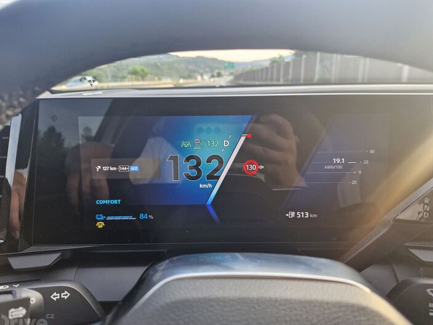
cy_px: 168
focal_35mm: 24
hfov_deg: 71.6
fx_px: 300
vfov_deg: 56.8
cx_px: 212
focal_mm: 5.54
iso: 64
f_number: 1.8
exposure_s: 1/100
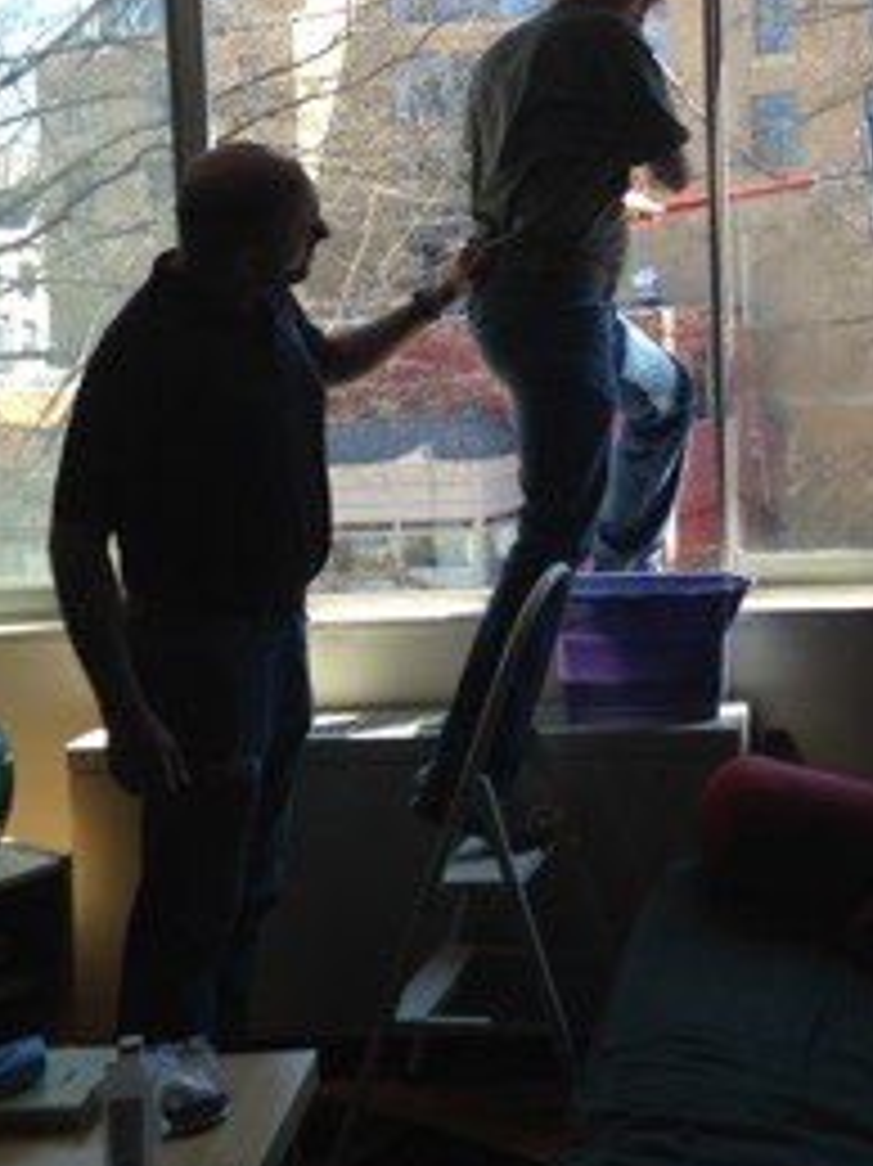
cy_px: 356
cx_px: 688
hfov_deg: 25.7
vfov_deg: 33.9
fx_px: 1885
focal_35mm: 56
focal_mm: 4.12
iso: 50
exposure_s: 1/196
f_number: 2.4
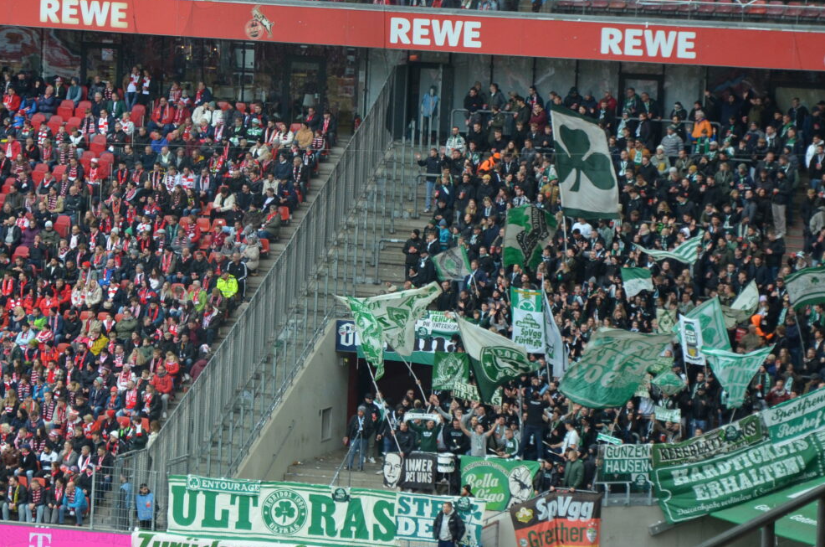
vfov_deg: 6.2
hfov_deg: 9.4
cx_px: 354
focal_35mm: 219
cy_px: 224
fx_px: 5008
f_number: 5.6
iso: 800
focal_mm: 90
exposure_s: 1/250
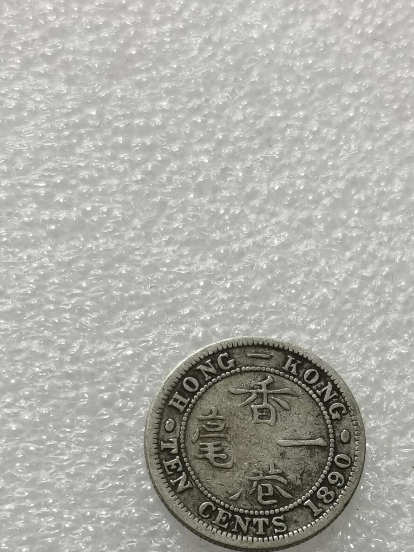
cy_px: 391
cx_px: 218
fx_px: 1595
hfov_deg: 14.8
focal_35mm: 100
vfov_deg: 19.5
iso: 80
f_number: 1.8
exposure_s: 1/100
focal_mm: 5.58
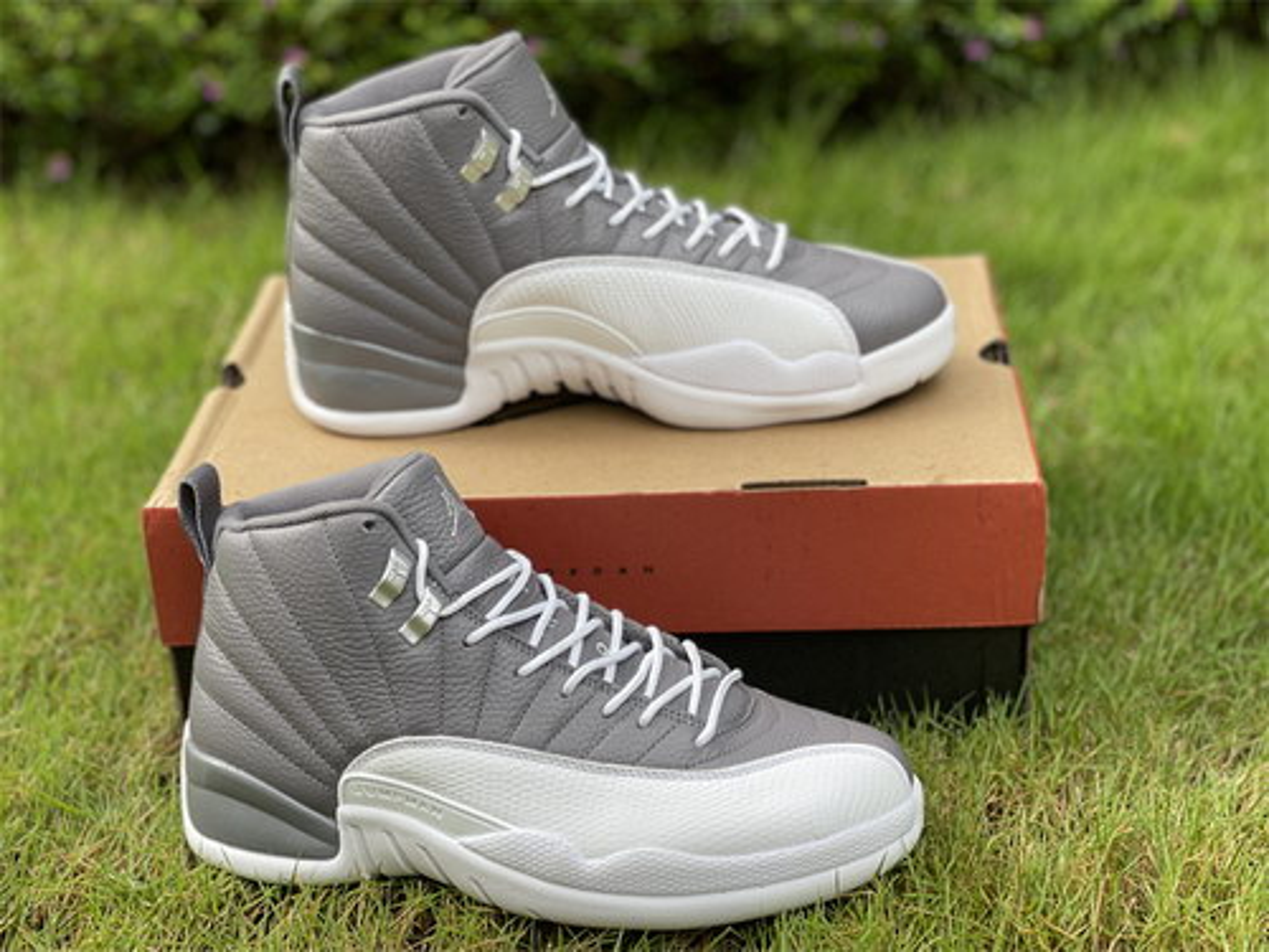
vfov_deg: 22.9
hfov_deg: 30.3
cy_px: 476
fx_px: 2346
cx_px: 634
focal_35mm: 64
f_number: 2.2
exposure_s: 1/180
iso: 25
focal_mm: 7.5
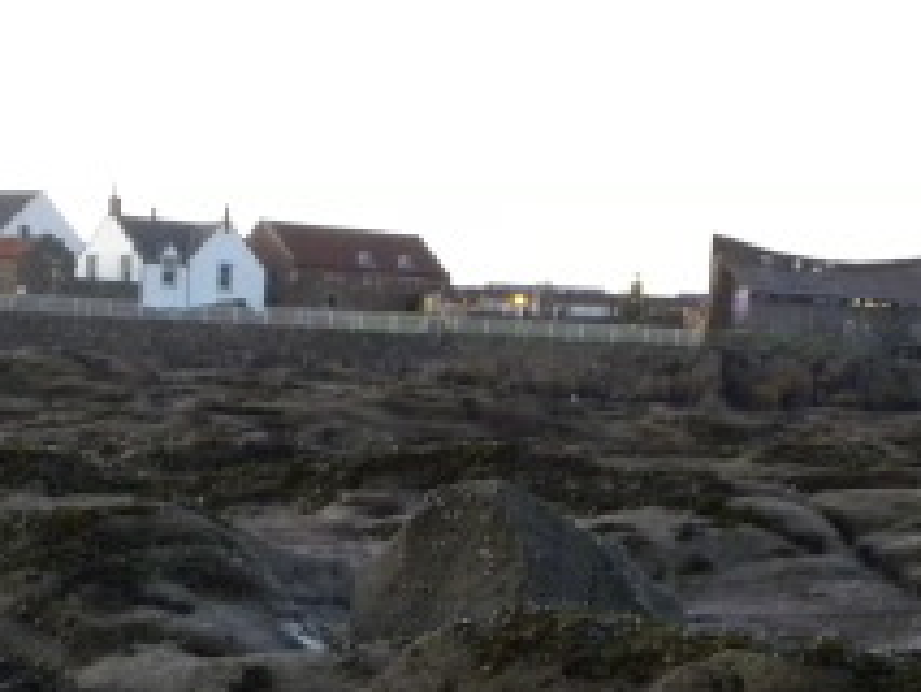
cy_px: 783
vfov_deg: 10.6
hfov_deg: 14.3
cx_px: 536
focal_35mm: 138
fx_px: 3674
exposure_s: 1/49.8
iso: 400
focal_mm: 8.2
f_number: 3.2
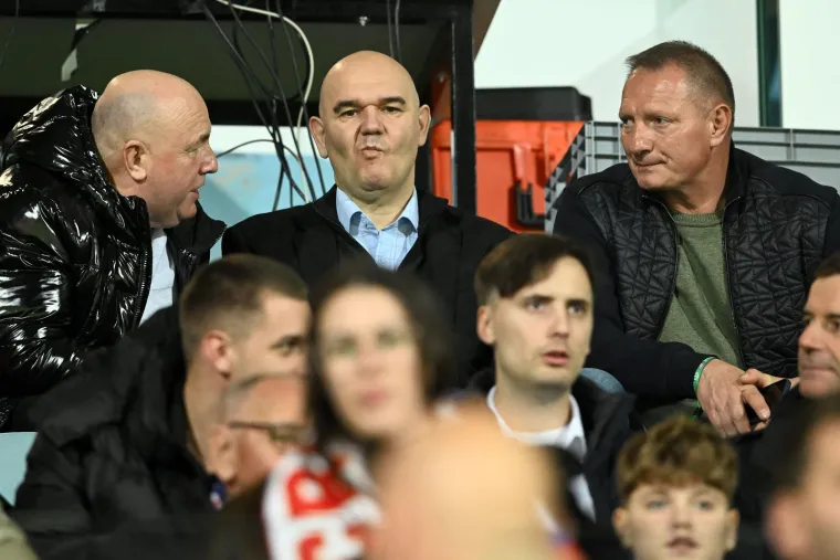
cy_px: 280
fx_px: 9334
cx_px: 420
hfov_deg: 5.2
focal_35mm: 400
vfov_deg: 3.4
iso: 6400
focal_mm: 400
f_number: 4
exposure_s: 1/250
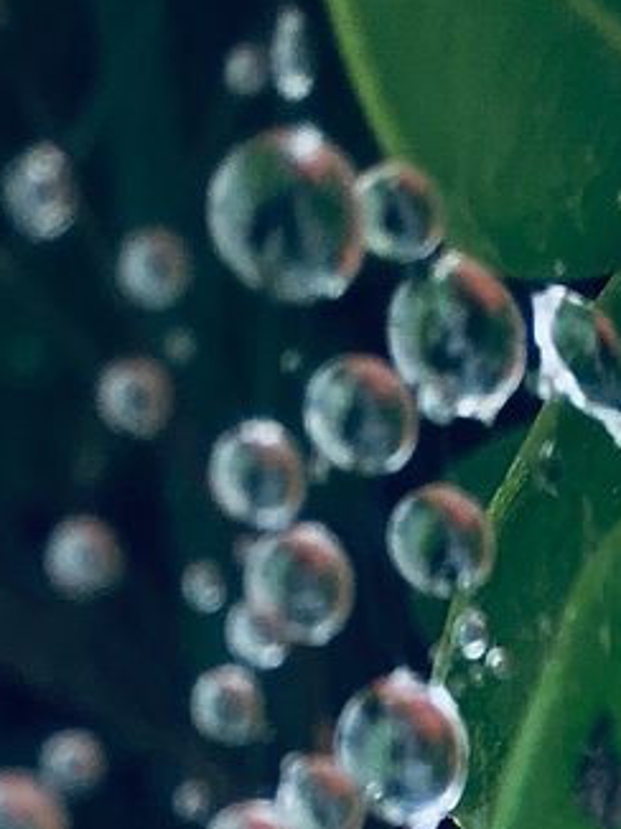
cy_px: 1837
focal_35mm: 152
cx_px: 1418
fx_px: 3641
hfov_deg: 8.9
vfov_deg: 11.3
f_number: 2.2
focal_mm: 4.15
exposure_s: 1/127
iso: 25
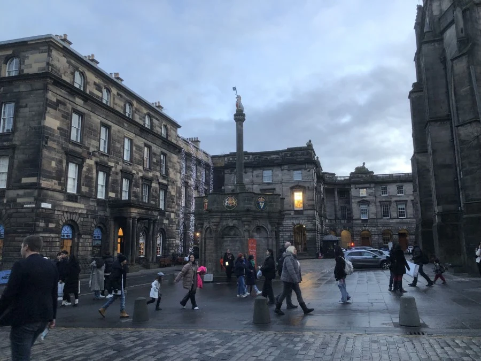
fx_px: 389
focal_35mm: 28
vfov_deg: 49.7
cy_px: 180
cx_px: 240
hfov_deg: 63.4
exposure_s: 1/33
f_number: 1.8
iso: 40
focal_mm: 4
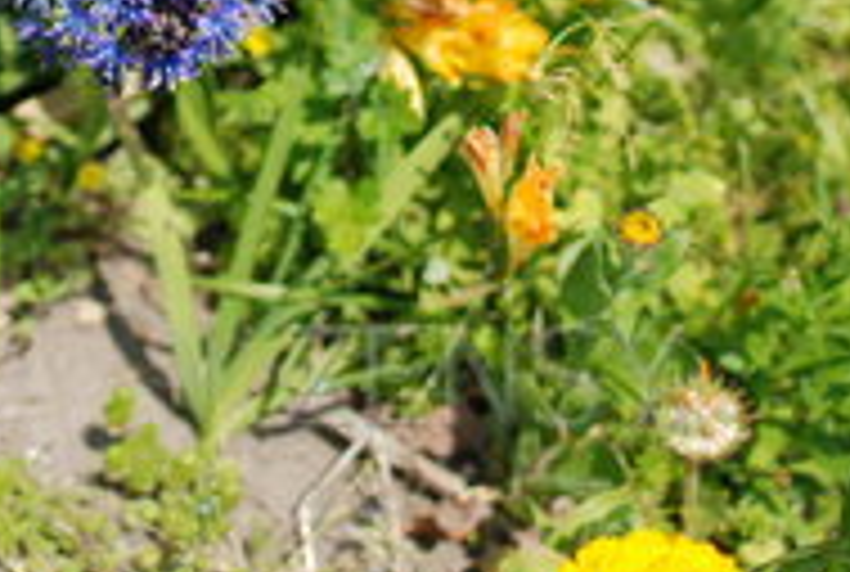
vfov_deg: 14.2
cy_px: -47
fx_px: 2248
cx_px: 153
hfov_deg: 21.1
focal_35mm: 95
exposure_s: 1/4000
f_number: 2.2
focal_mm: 24
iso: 160
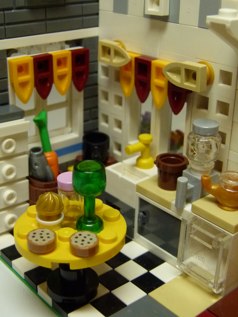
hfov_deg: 27.0
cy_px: 145
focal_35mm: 54
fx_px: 495
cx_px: 111
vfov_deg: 35.5
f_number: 3.2
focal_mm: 8.5
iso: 400
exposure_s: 1/80
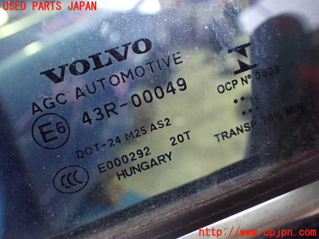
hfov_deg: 60.0
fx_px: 276
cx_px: 160
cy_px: 120
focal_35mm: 30
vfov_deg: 46.8
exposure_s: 1/50
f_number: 2.3
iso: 800
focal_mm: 5.4
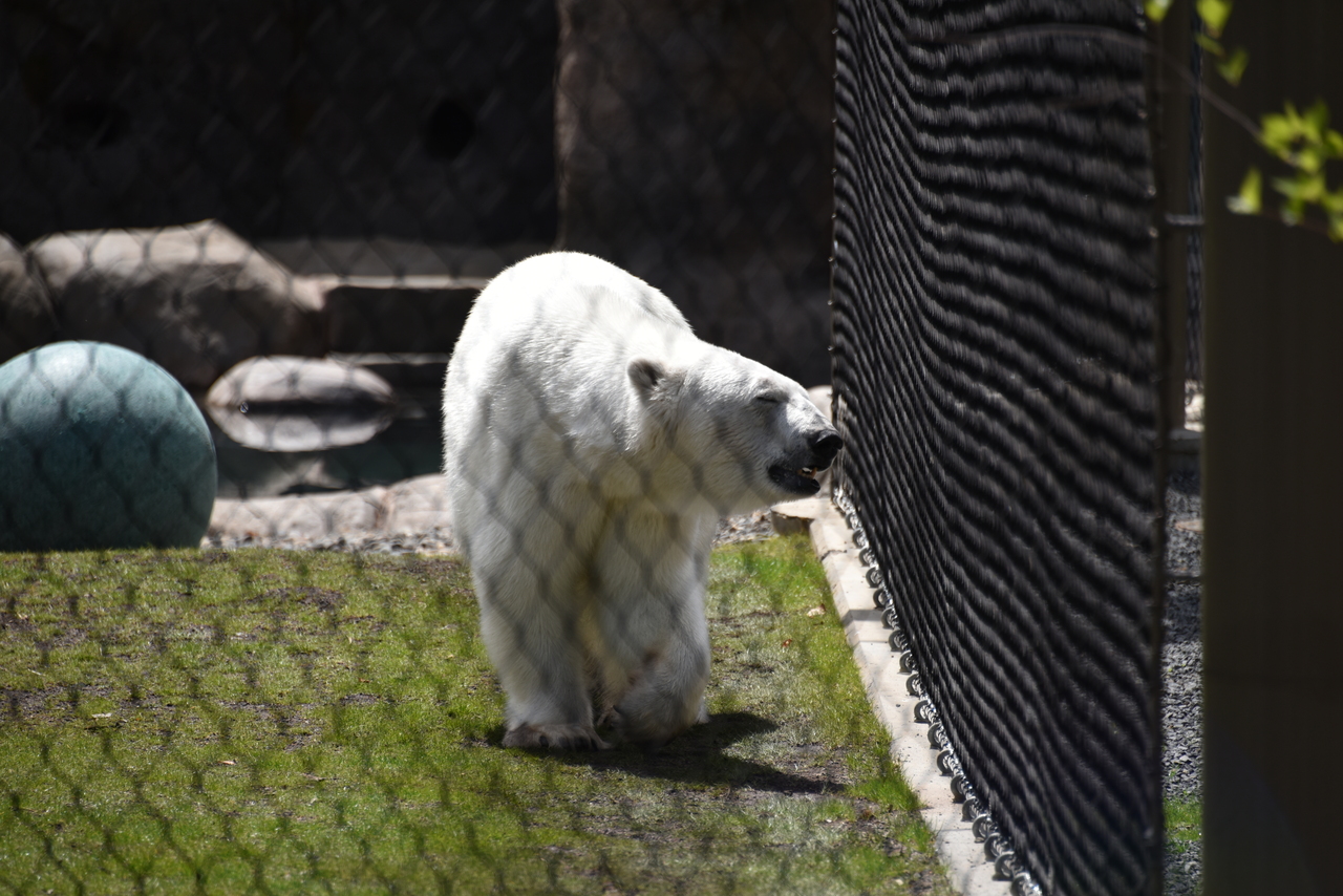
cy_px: 448
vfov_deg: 4.6
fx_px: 11193
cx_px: 672
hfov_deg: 6.9
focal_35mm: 300
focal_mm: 300
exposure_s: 1/640
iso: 140
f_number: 5.6
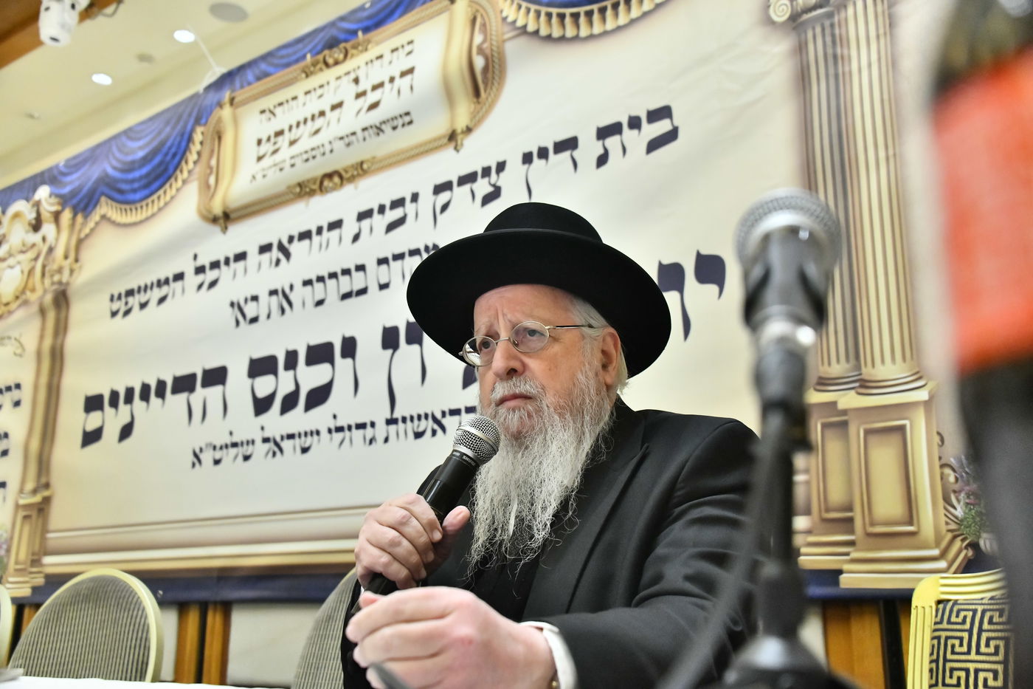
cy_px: 344
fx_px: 1148
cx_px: 516
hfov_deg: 48.5
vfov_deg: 33.4
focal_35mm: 40
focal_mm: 40
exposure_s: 1/100
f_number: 5
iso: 5000
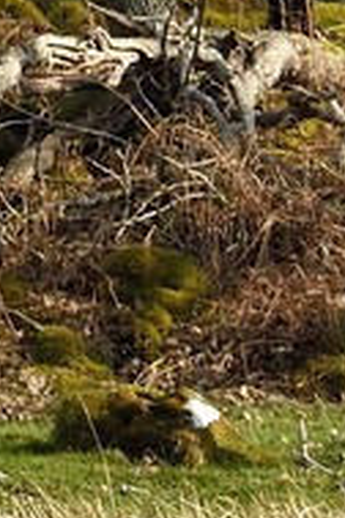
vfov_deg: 5.1
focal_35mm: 390
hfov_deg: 3.2
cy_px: -776
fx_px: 5606
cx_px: -1621
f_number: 6.3
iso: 200
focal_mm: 46
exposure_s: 1/640
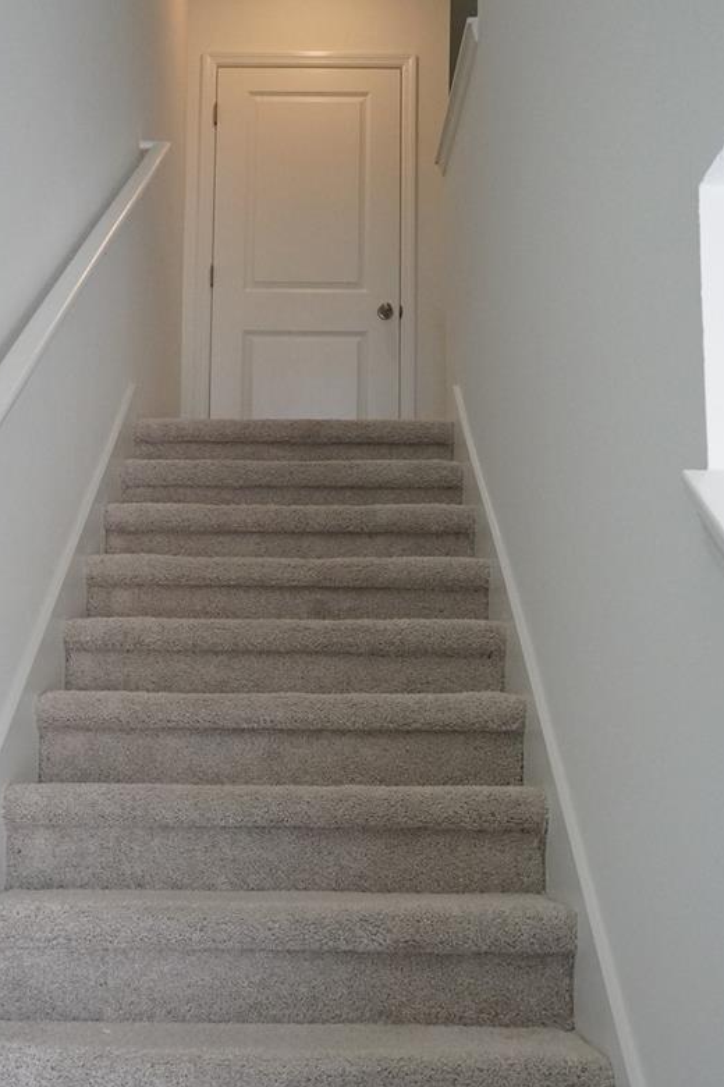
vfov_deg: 44.9
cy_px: 656
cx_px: 299
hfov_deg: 30.9
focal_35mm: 43
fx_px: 1307
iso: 2500
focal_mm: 18.8
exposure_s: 1/250
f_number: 7.1
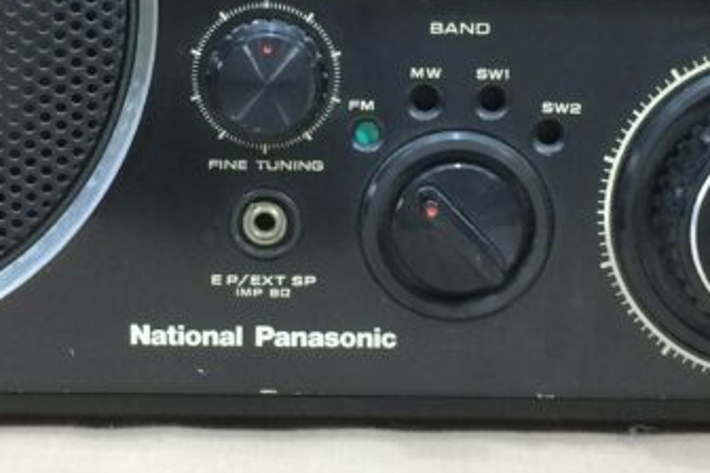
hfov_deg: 22.1
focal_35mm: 92
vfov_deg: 14.7
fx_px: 1814
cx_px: 328
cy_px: 74
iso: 100
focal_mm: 4.15
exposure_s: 1/30
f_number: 2.2
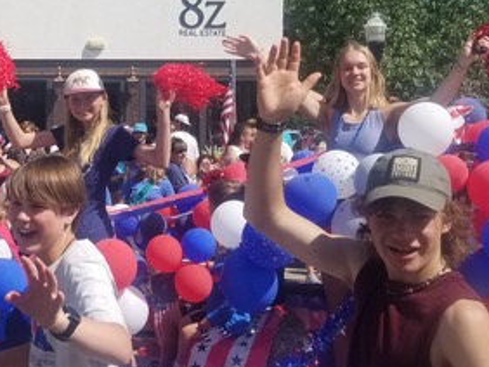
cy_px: 144
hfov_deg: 32.1
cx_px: 127
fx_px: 834
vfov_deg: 24.8
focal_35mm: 59
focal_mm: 4.25
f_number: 1.7
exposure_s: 1/2904
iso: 50
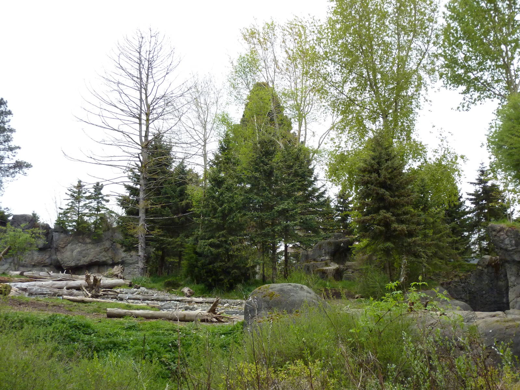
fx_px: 601
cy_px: 195
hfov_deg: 46.8
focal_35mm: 40
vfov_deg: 36.0
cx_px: 260
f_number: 3.6
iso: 320
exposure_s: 1/500
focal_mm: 6.5
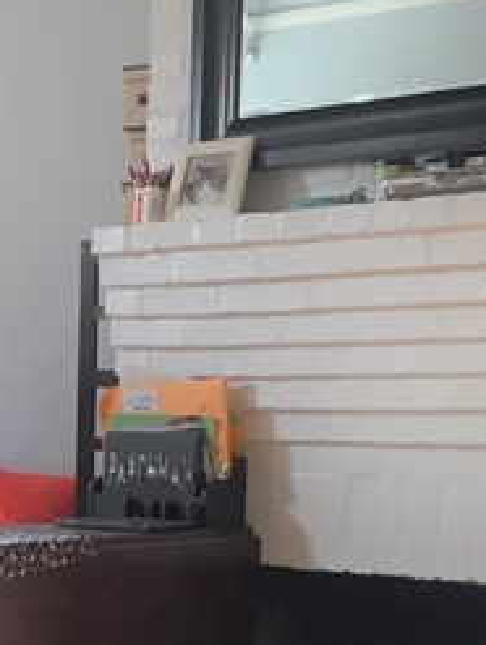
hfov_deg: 15.7
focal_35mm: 90
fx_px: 1680
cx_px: -128
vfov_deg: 21.4
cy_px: 556
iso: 32
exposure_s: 1/33
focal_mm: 4.15
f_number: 2.2
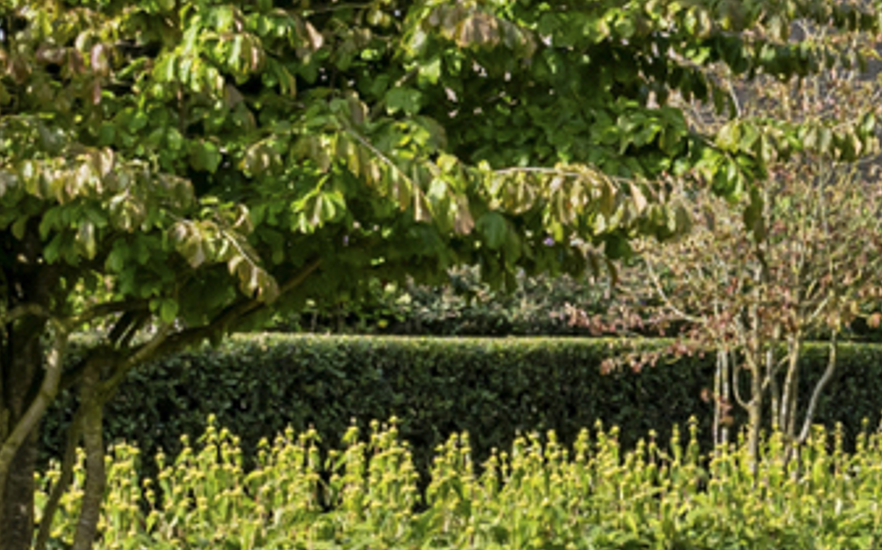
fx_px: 3771
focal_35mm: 157
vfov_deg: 8.3
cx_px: 1256
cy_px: 356
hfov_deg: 12.8
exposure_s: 1/200
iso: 200
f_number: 11
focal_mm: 24
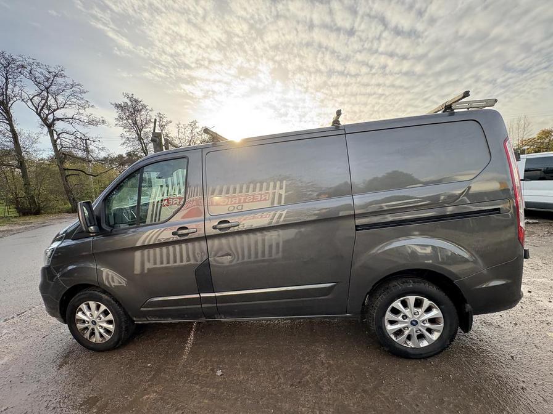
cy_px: 207
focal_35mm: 14
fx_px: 224
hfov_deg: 102.1
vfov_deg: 85.7
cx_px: 276
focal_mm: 2.22
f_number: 2.2
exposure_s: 1/263
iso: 40
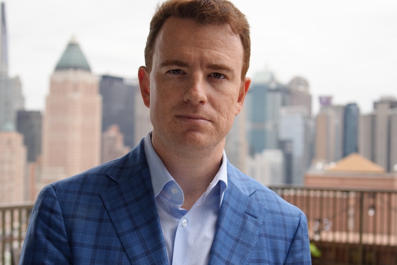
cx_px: 193
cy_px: 141
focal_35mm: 63
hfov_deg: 32.1
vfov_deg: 21.7
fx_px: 690
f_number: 4.5
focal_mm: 35
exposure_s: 1/1000
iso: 100
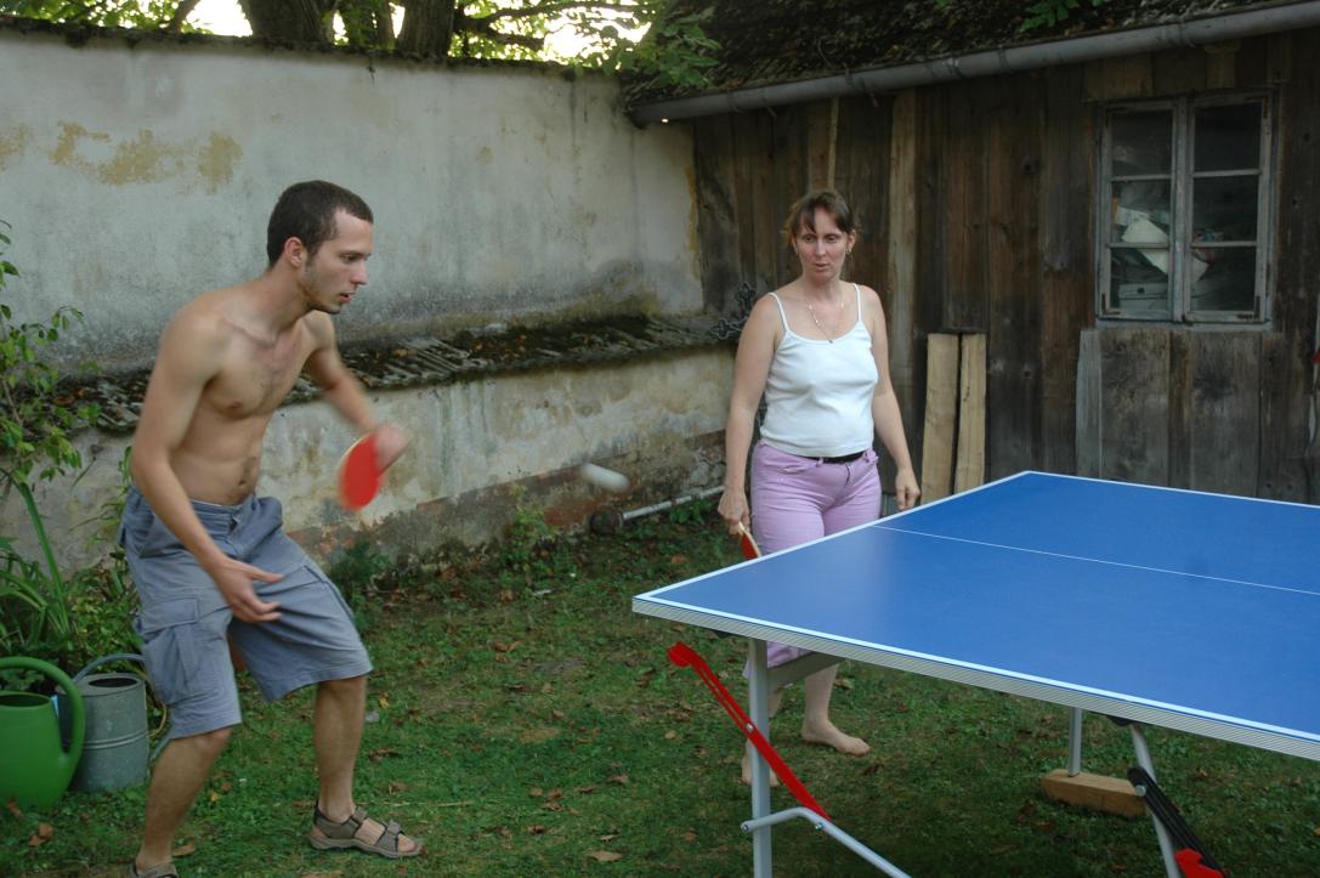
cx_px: 660
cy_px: 439
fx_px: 1484
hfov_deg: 48.0
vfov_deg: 33.0
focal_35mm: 40
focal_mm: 27
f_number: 3.8
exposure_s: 1/50
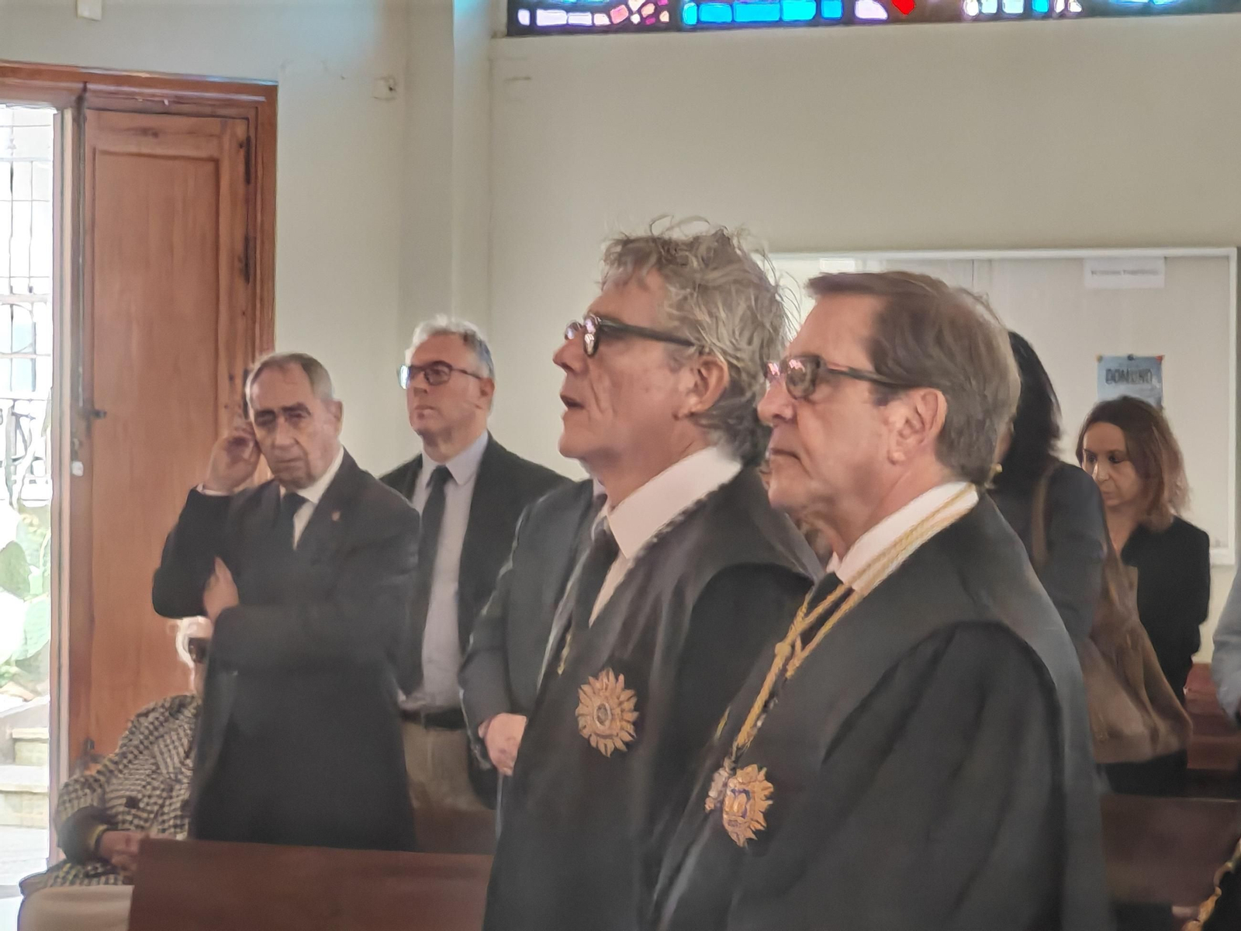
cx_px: 620
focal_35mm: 178
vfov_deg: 8.3
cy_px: 466
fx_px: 6381
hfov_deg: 11.1
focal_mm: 8.67
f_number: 2.4
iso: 250
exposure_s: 1/33
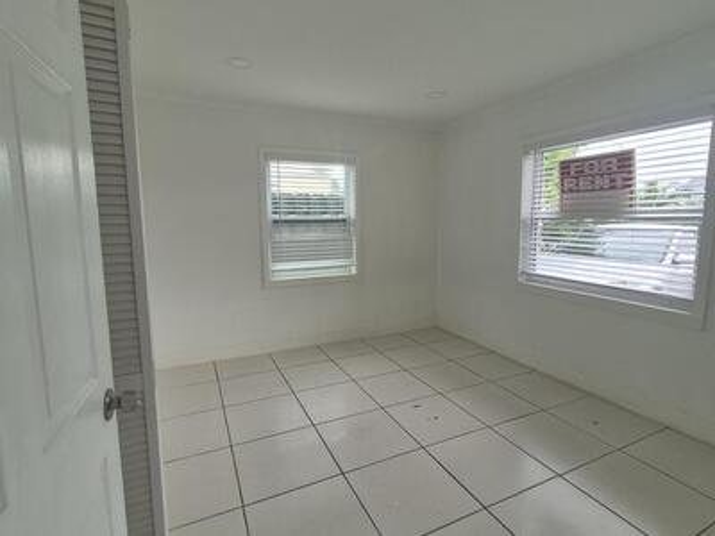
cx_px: 358
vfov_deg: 89.9
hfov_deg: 106.2
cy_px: 268
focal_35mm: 13
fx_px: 269
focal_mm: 1.74
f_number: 2.2
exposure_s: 1/60
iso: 50
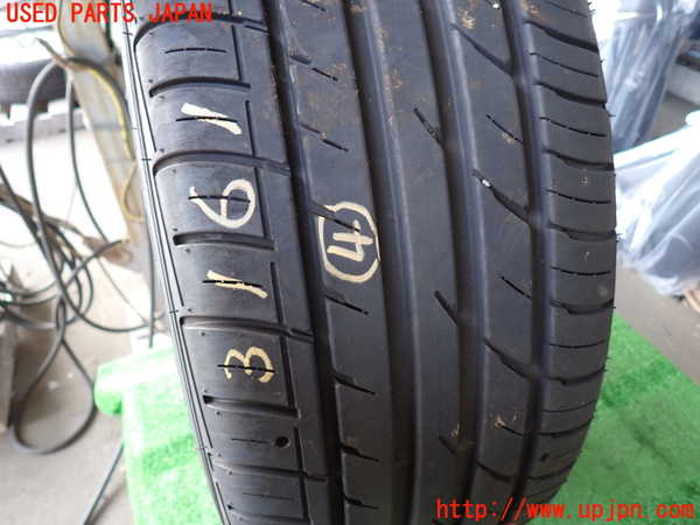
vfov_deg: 54.9
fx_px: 506
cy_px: 262
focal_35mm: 25
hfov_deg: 69.4
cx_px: 350
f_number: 2
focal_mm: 4.5
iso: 200
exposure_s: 1/50
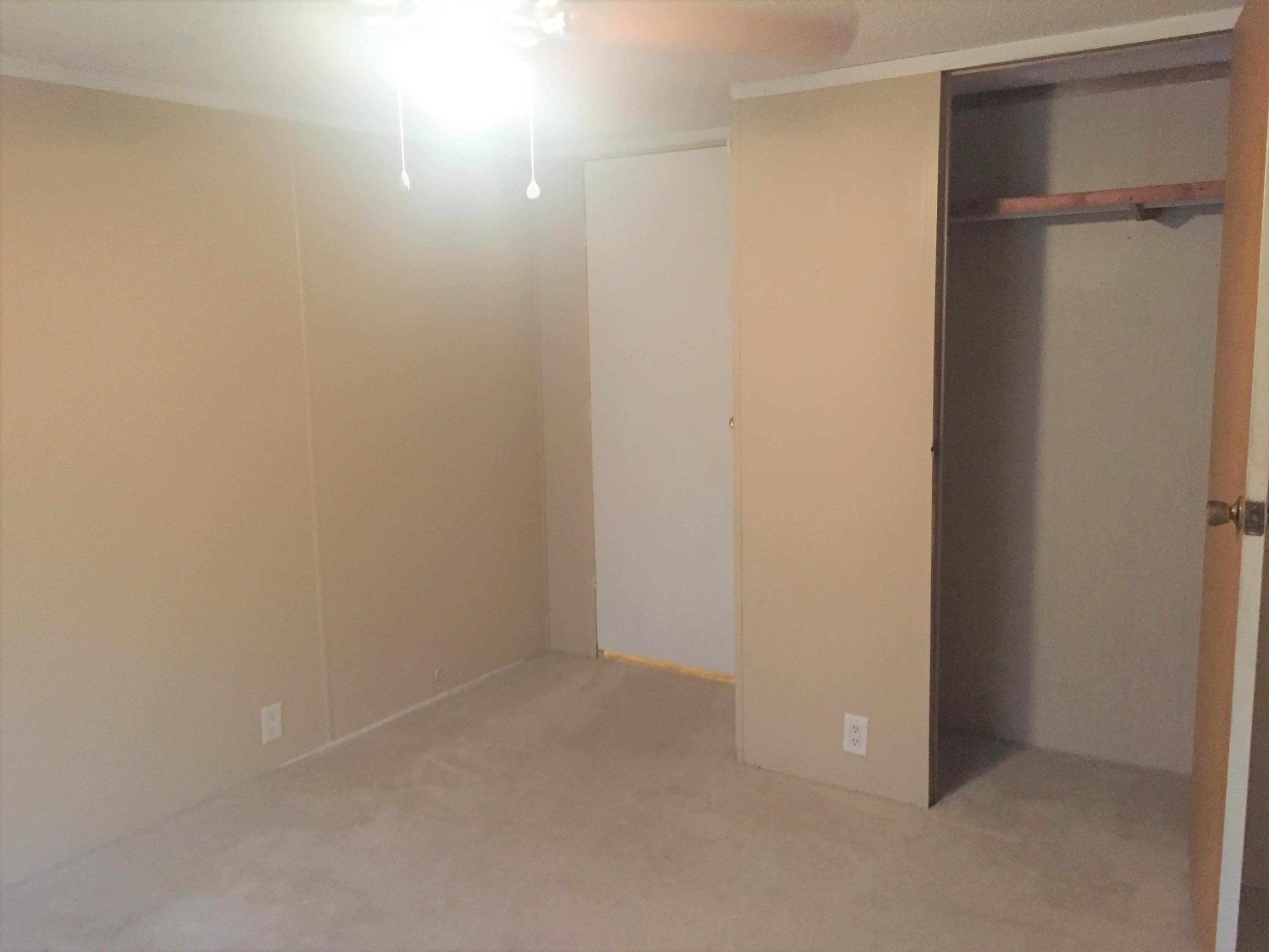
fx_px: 1063
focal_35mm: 29
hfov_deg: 61.7
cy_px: 476
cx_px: 634
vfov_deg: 48.2
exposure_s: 1/15
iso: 320
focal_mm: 4.15
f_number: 2.2
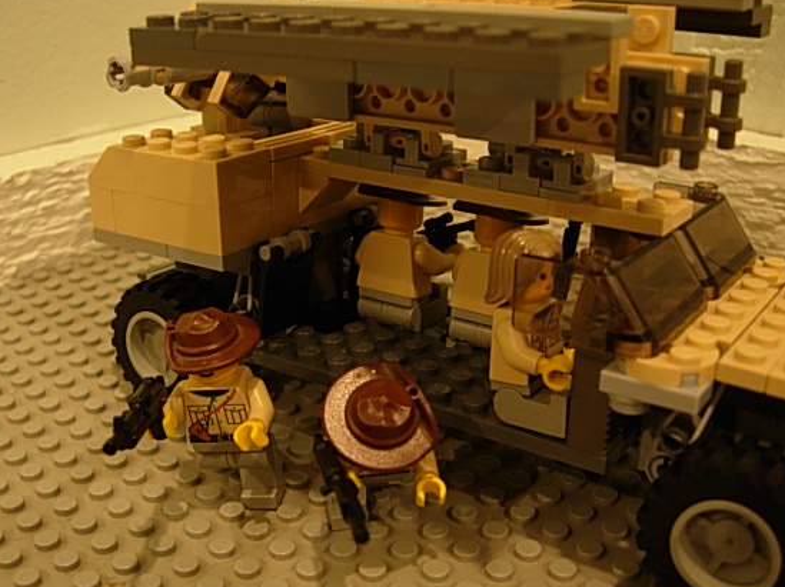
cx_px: 377
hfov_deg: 44.8
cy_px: 324
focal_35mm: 42
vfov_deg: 34.3
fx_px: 952
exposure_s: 1/4
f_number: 2.7
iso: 112
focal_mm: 7.5
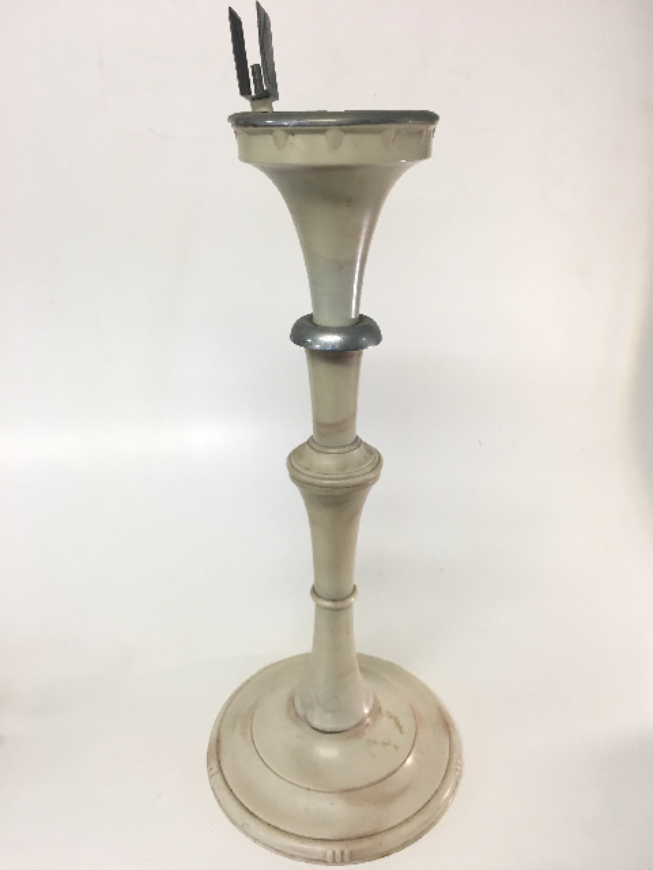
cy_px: 435
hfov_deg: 48.2
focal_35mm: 29
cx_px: 326
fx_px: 729
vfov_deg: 61.7
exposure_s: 1/33
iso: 32
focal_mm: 4.15
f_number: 2.2
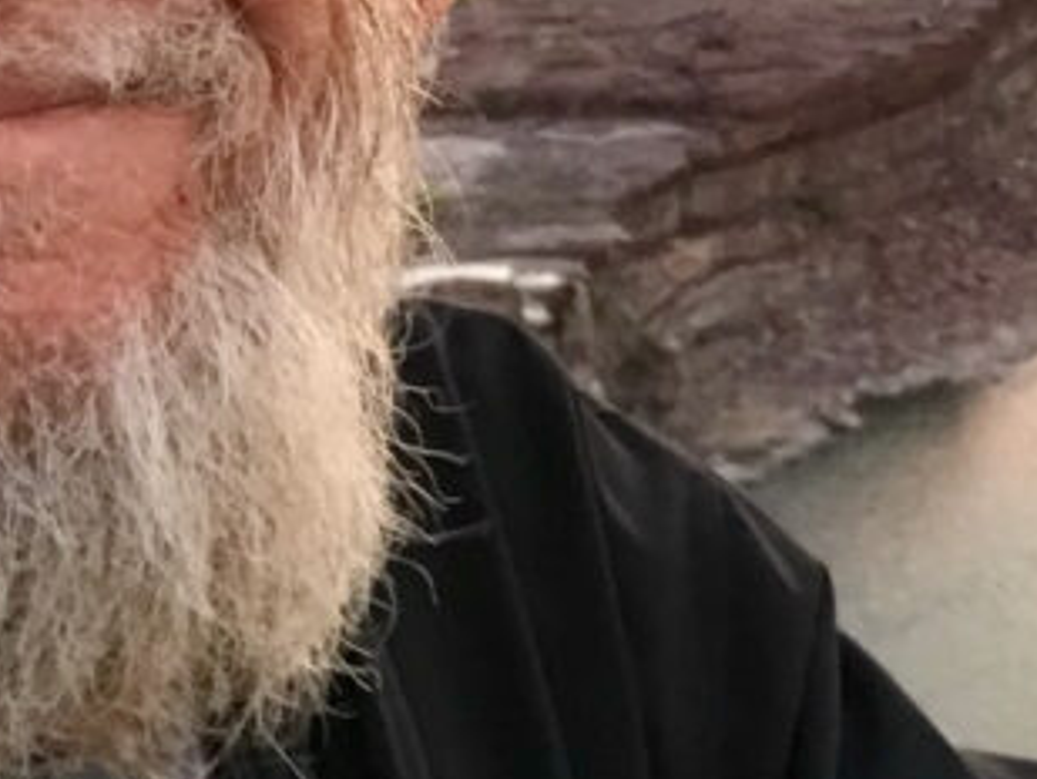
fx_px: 3177
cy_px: -403
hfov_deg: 18.2
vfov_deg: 13.2
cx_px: 970
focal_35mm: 106
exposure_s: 1/30
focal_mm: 2.87
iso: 64
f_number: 2.2
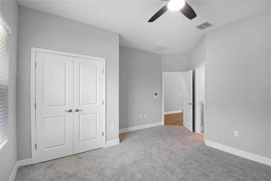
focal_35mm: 15
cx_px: 136
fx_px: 113
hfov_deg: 100.4
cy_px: 90
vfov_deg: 77.3
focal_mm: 10
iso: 250
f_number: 9
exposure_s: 1/25
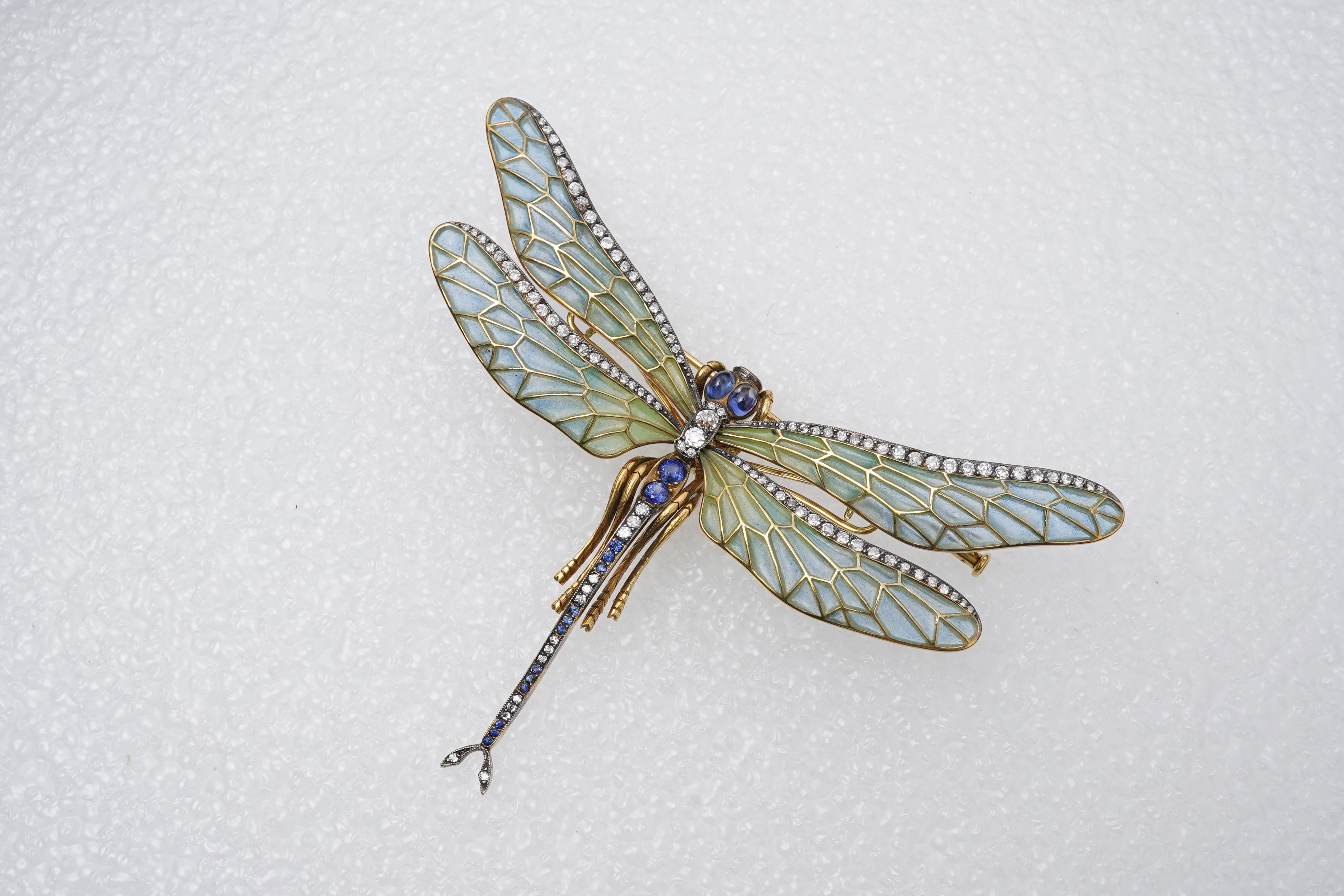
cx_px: 672
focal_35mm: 45
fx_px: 1680
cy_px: 448
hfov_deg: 43.6
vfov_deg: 29.9
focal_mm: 30
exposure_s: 1/100
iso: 500
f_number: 22
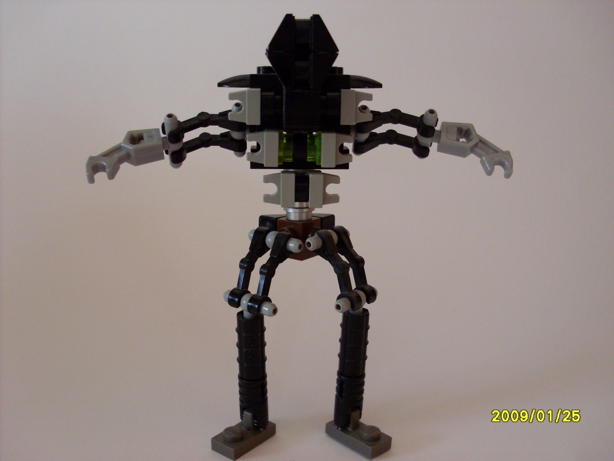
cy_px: 230
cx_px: 307
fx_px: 674
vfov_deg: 37.7
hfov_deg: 49.0
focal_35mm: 38
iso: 200
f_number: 2.8
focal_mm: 6.3
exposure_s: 1/45
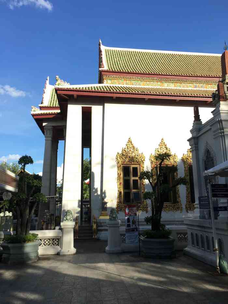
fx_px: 255
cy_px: 152
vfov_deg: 61.7
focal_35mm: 29
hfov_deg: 48.2
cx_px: 114
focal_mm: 4.15
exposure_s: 1/855
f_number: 2.2
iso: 25
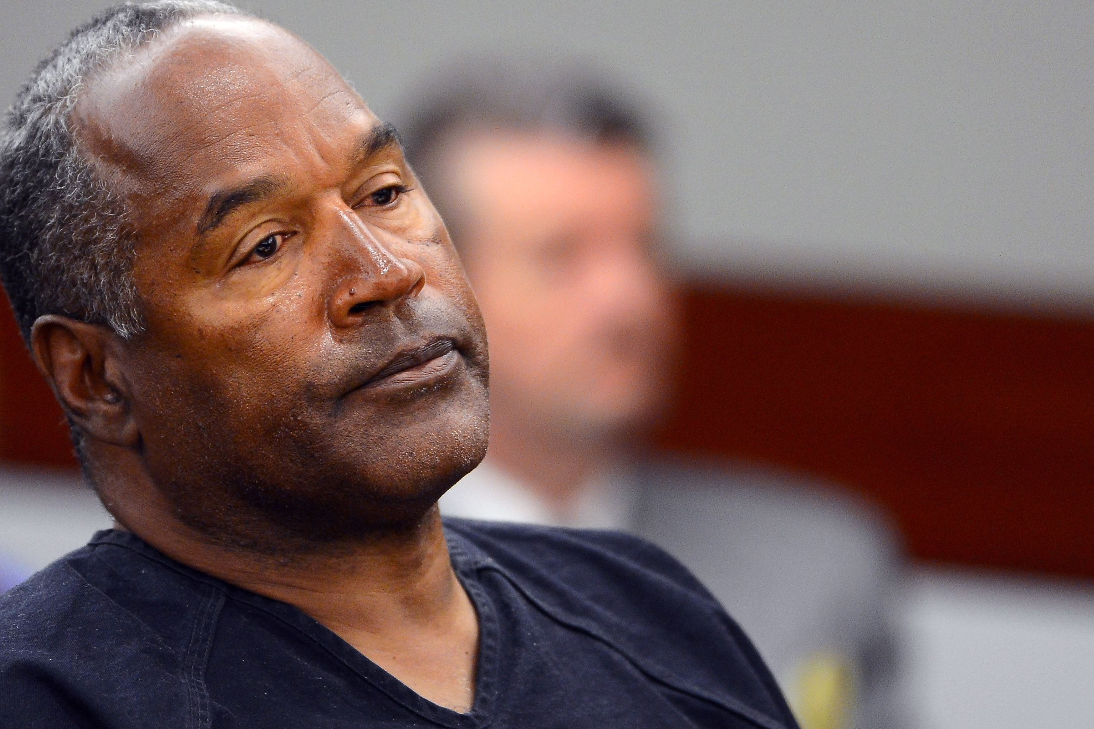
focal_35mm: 345
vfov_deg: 4.0
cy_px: 402
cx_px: 504
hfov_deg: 6.0
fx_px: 10483
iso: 2500
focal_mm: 300
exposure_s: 1/250
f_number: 2.8
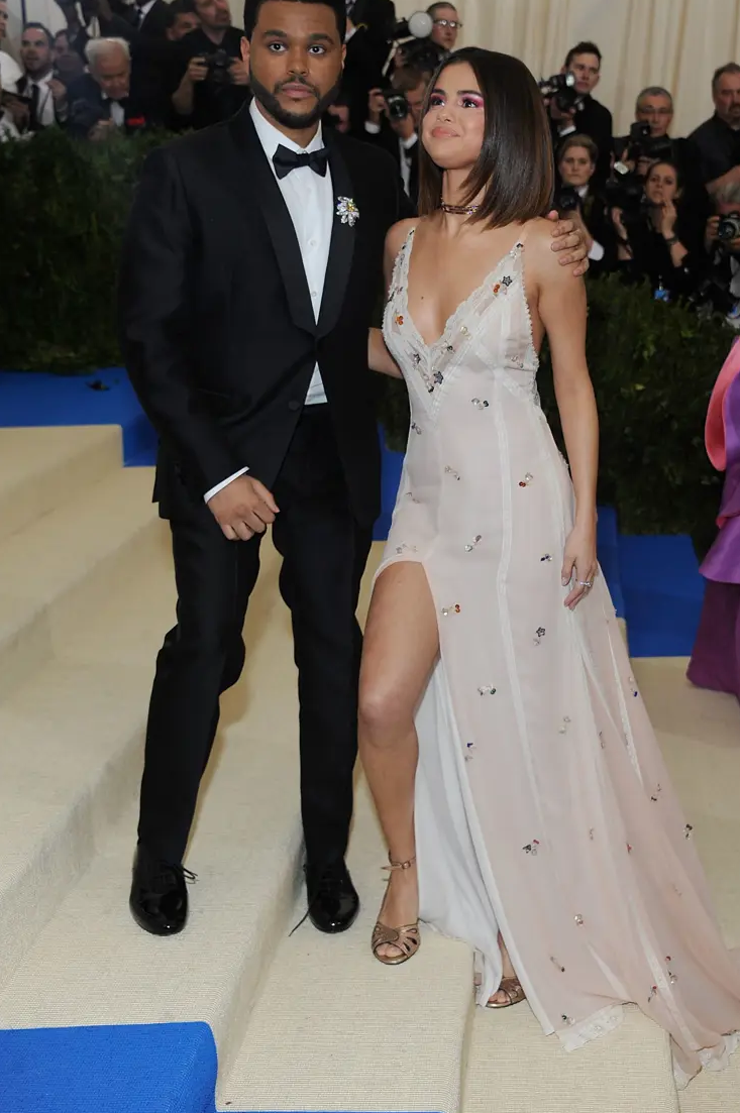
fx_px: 1669
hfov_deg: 25.0
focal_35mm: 54
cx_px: 440
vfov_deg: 36.8
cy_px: 478
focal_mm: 45
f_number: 5.6
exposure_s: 1/250
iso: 800
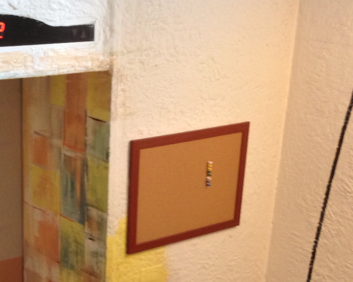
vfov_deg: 20.7
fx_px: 763
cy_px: 237
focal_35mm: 73
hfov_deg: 25.8
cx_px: 89
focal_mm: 4.13
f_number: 2.4
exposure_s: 1/20
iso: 200
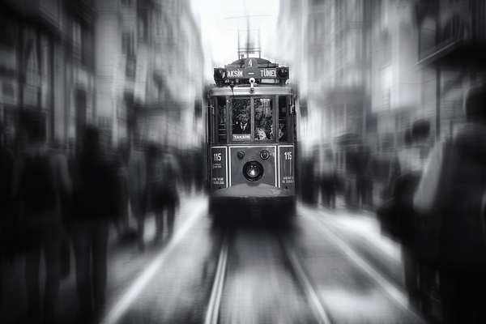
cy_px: 162
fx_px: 945
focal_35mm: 70
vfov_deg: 19.5
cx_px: 243
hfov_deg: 28.8
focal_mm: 70
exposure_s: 1/125
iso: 400
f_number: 8
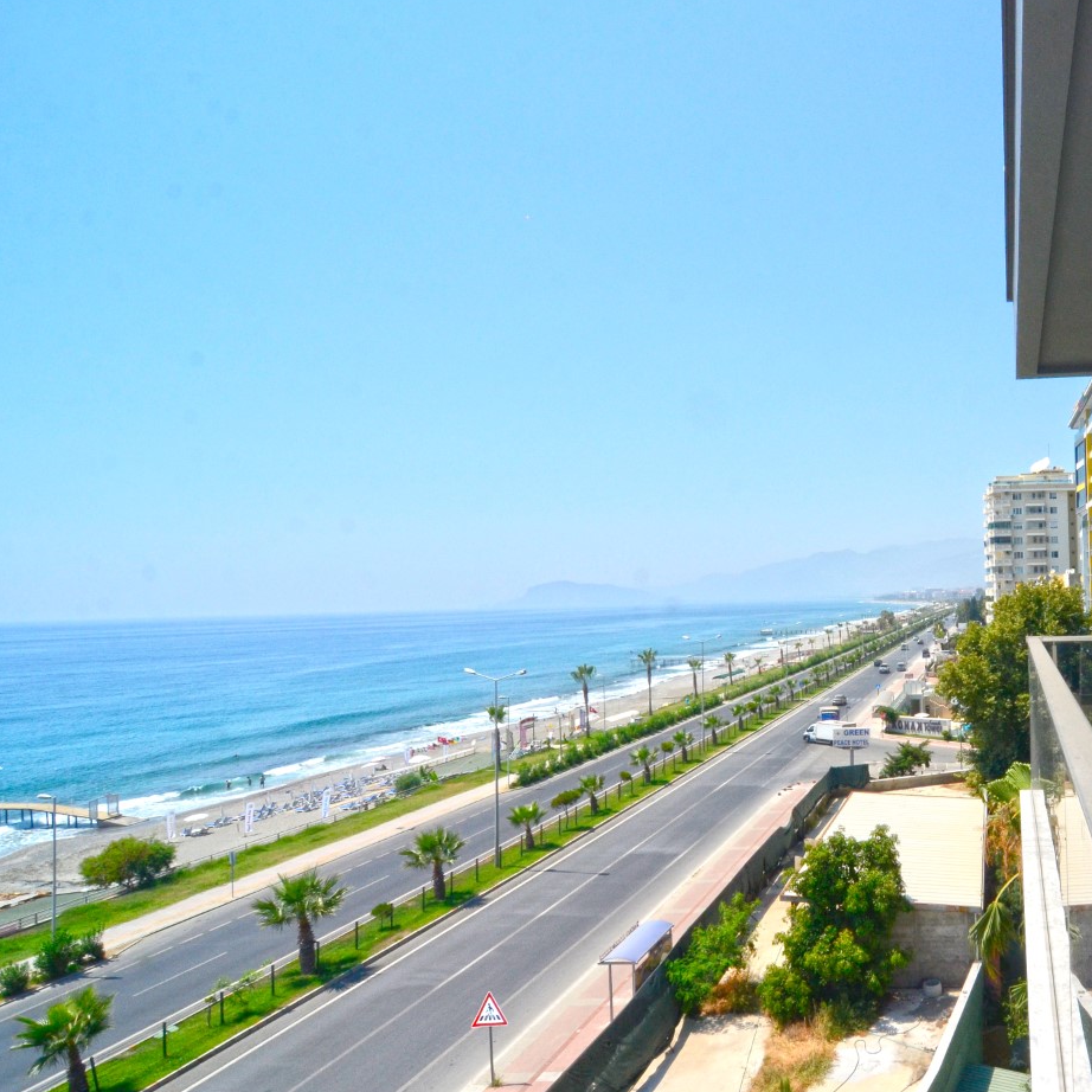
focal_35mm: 25
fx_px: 883
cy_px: 566
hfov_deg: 55.9
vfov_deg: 63.4
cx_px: 959
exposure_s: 1/320
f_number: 10
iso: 400
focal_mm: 11
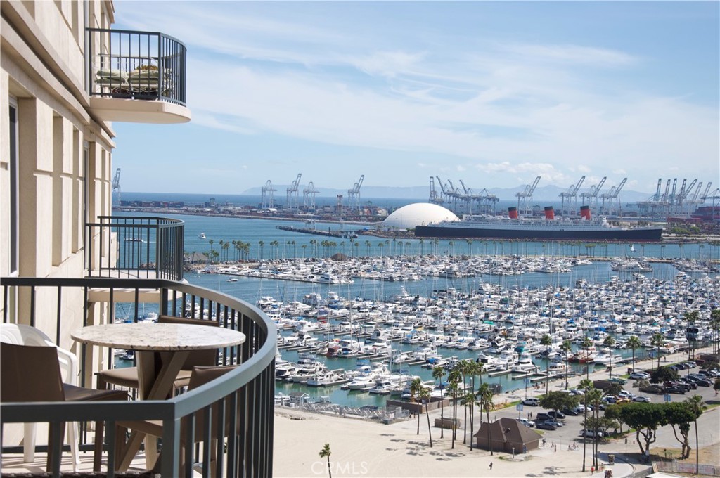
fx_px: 1198
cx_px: 360
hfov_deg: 33.4
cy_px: 239
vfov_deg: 22.6
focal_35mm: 60
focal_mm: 40
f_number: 6.3
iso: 400
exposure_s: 1/1600
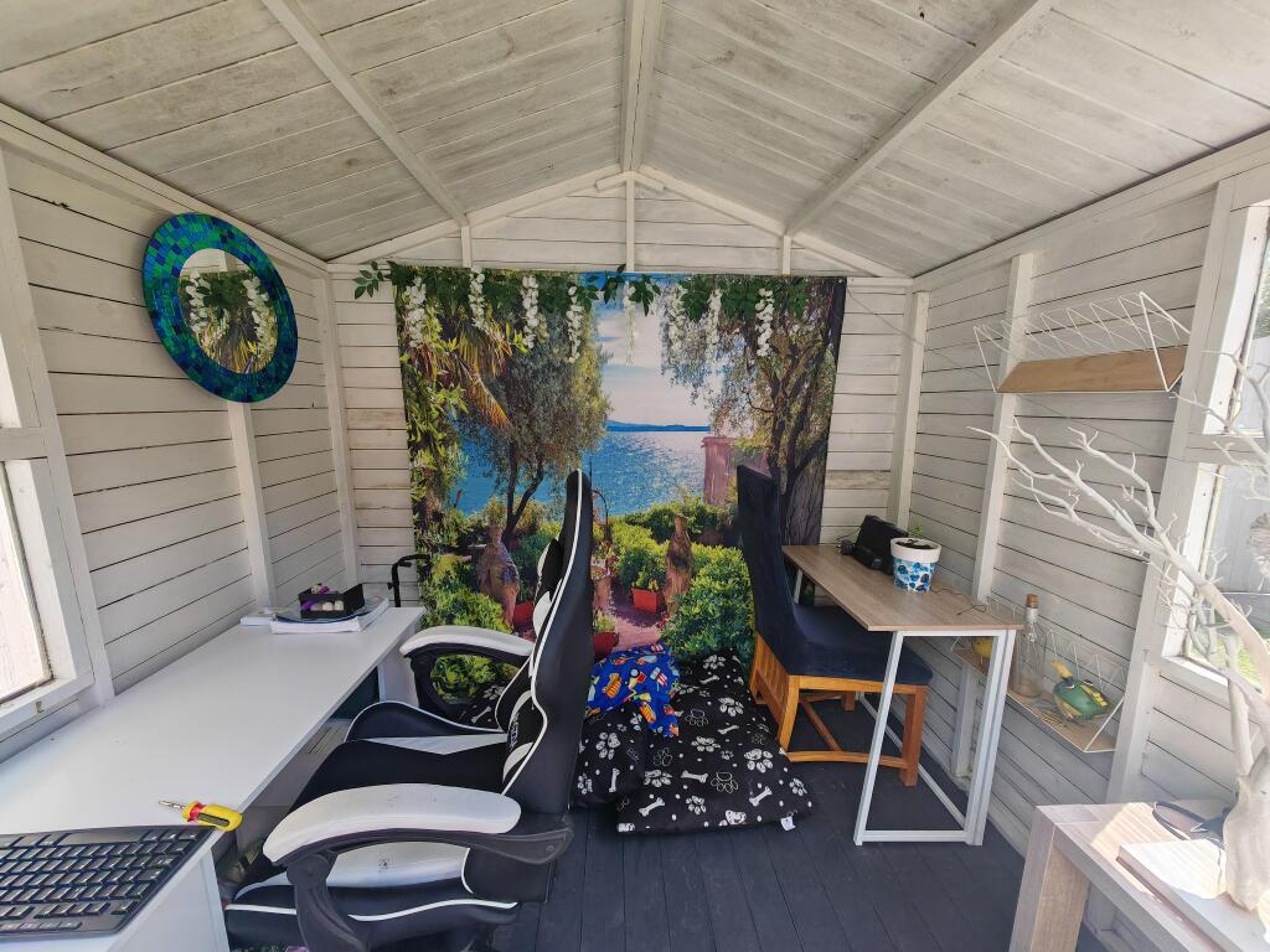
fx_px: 477
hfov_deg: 106.2
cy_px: 476
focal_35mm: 13
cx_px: 635
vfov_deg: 89.9
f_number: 2
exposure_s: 1/150
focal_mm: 1.82
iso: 50
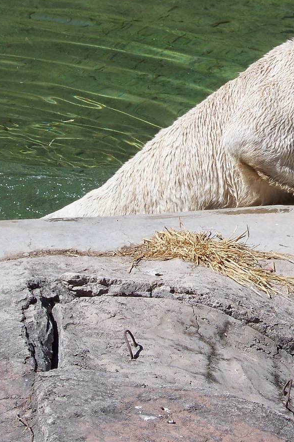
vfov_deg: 8.6
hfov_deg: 5.8
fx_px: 2916
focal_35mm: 238
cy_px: 141
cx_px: 299
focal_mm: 21.1
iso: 64
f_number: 4.5
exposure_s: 1/500
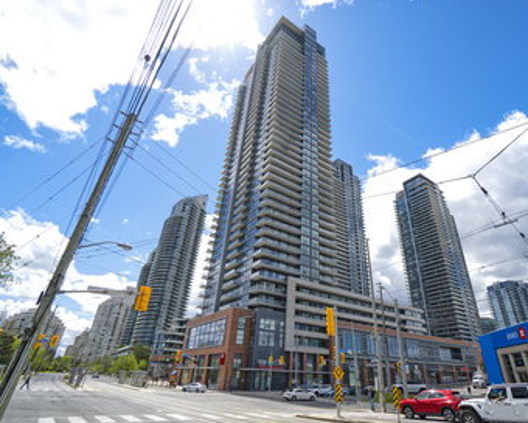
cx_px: 300
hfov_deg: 85.9
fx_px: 281
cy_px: 208
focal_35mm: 18
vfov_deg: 73.8
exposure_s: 1/400
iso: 100
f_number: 8
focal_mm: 10
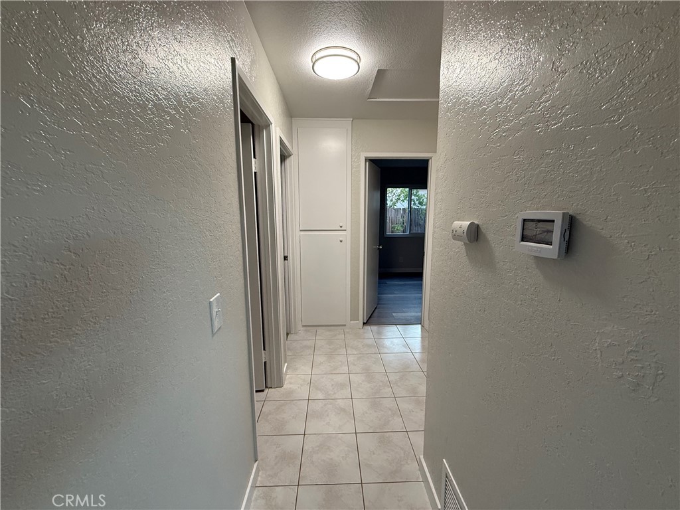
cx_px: 340
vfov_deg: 85.7
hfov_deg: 102.1
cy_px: 255
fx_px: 275
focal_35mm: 14
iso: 250
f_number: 2.2
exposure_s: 1/120
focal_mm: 2.22
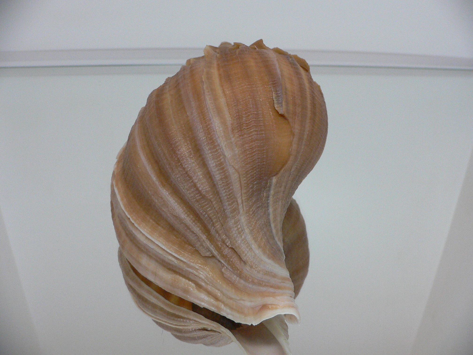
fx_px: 478
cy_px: 178
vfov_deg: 40.7
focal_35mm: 35
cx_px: 236
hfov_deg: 52.6
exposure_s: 1/60
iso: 200
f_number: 2.8
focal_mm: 4.6
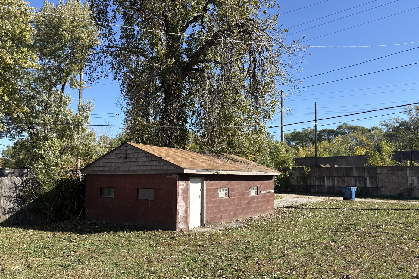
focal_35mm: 28
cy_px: 157
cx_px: 205
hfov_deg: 65.5
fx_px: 326
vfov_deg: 46.3
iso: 50
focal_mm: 5.96
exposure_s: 1/1901
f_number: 1.6
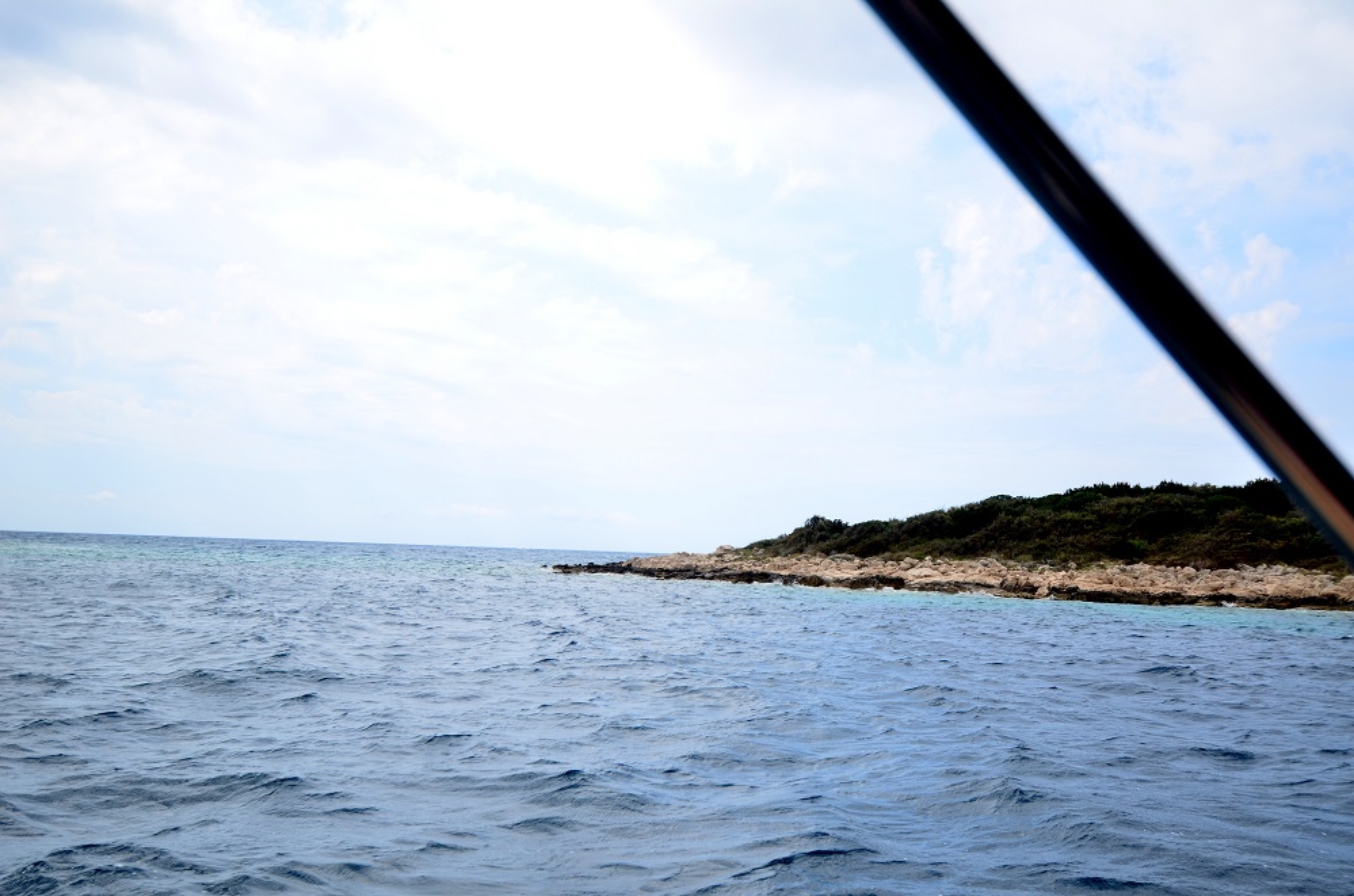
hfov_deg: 53.2
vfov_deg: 36.7
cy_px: 448
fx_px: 1351
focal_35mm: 36
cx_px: 677
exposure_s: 1/500
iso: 100
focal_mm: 24
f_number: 4
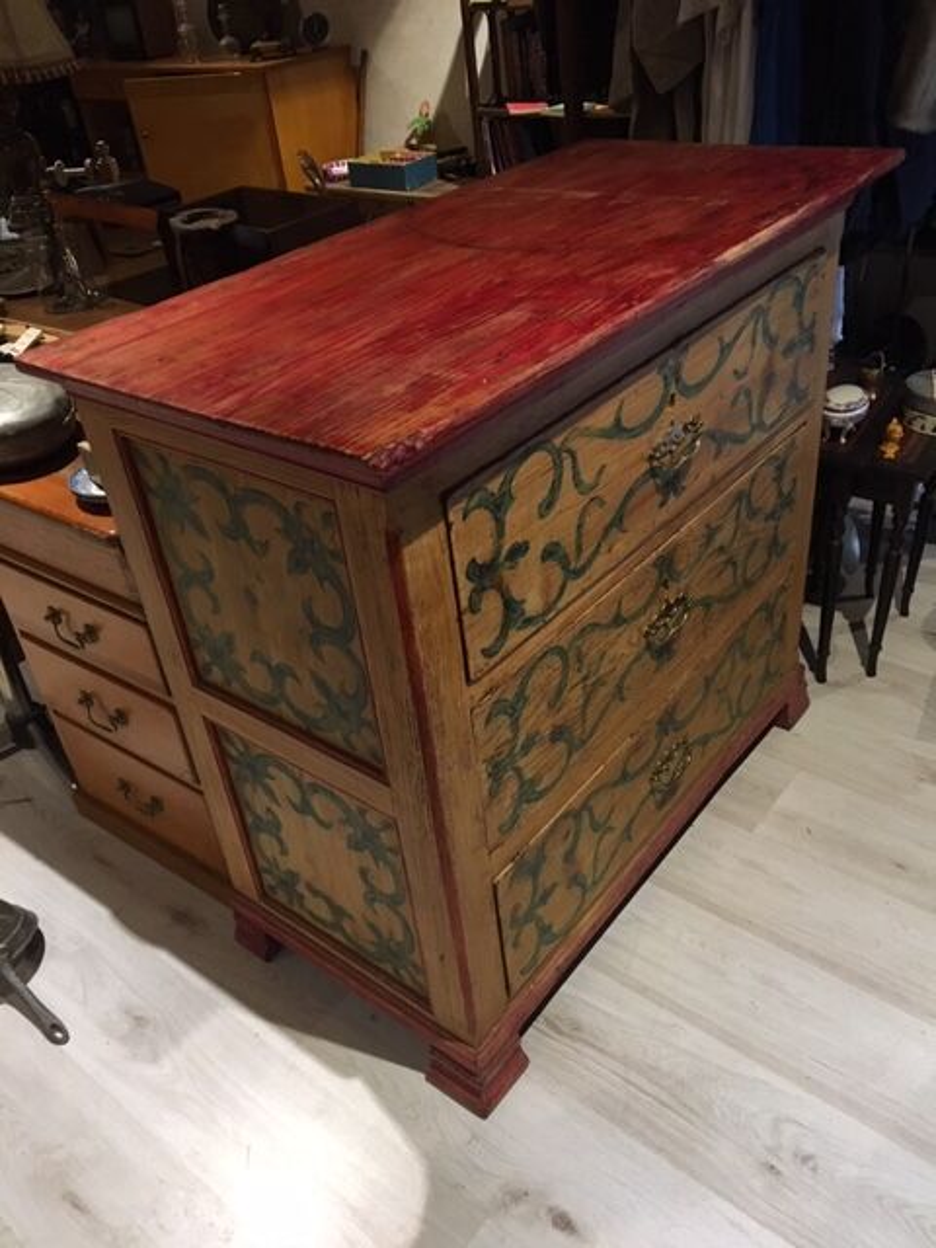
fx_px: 1046
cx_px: 468
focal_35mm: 29
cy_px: 624
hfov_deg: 48.2
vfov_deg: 61.7
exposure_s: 1/25
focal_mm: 4.15
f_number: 2.2
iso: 200
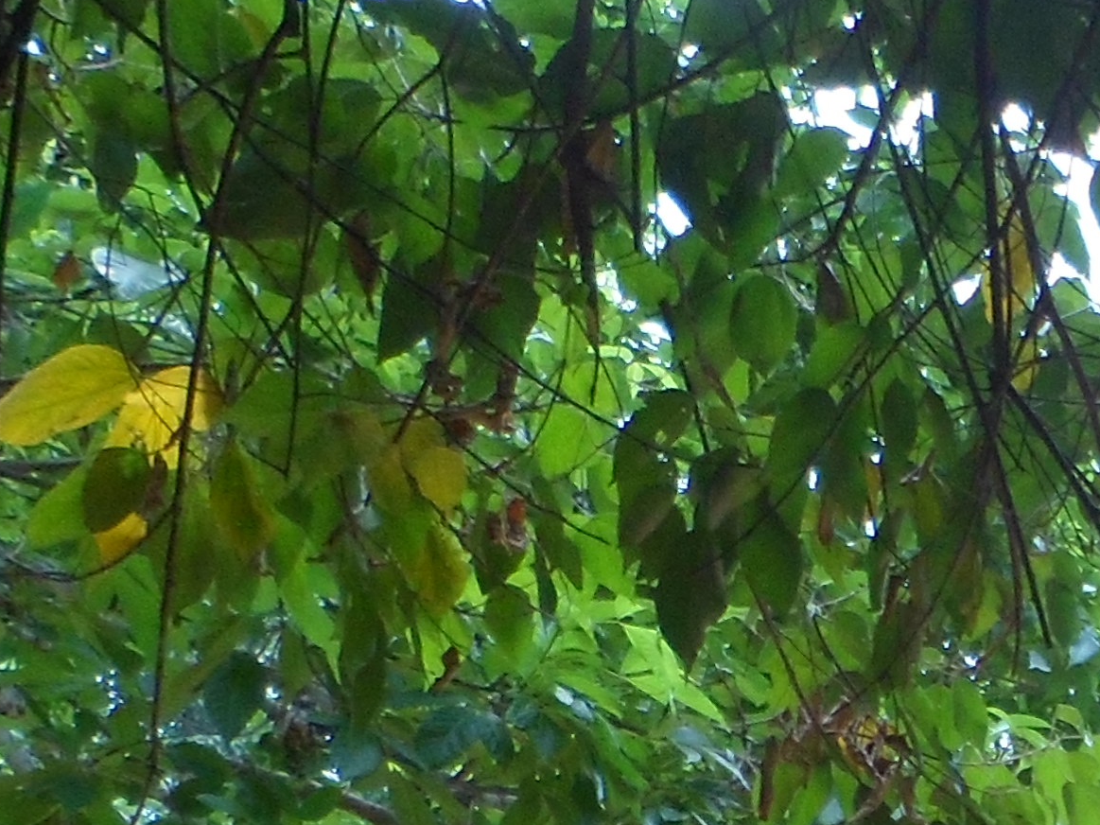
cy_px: 1631
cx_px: 1681
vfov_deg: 12.7
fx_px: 3273
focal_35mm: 103
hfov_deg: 17.1
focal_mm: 4.9
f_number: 3.3
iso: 100
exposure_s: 1/60
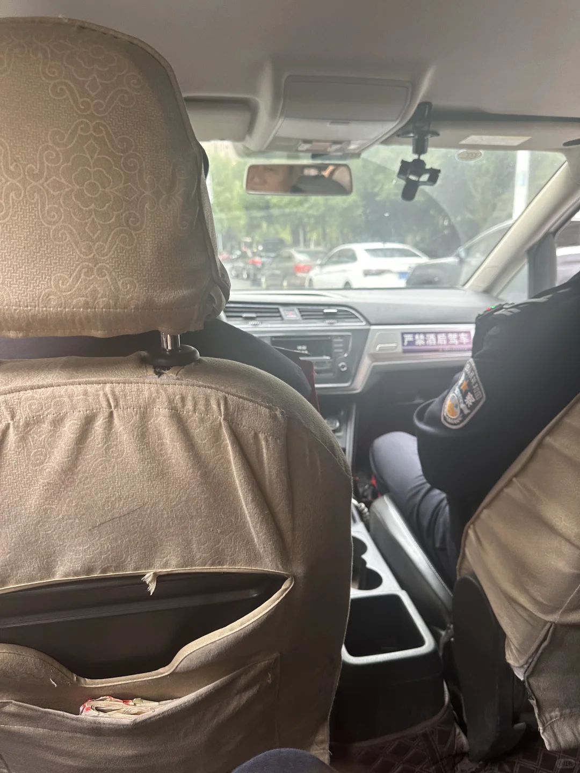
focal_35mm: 24
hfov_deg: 56.8
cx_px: 290
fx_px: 536
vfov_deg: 71.6
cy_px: 386
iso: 125
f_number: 1.78
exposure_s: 1/121
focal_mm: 6.86
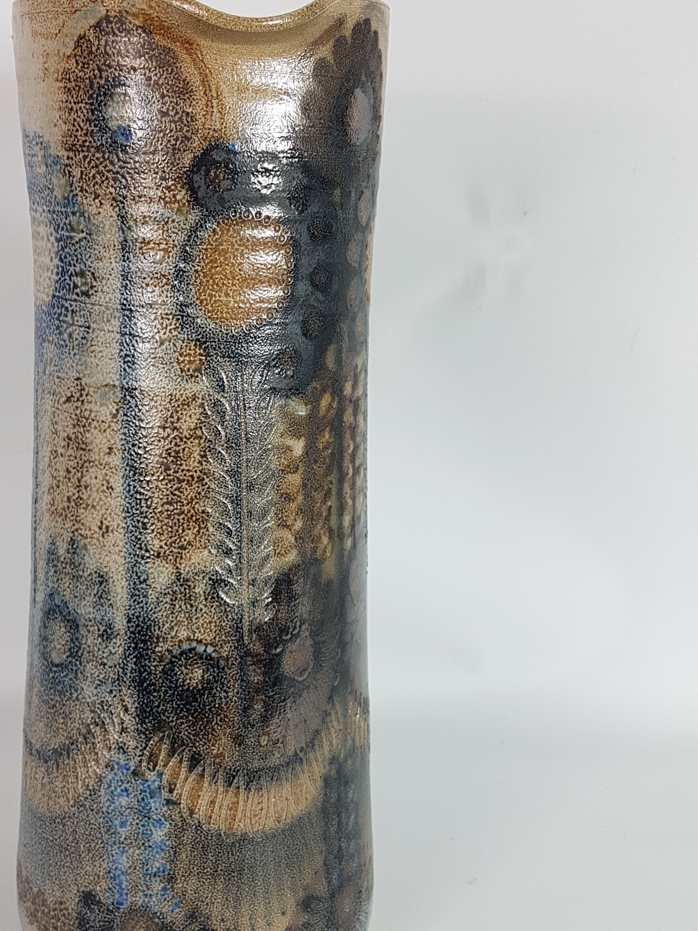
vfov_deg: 56.8
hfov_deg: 43.9
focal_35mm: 32
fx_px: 860
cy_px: 491
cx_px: 280
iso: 64
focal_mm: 4.2
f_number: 1.7
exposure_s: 1/100
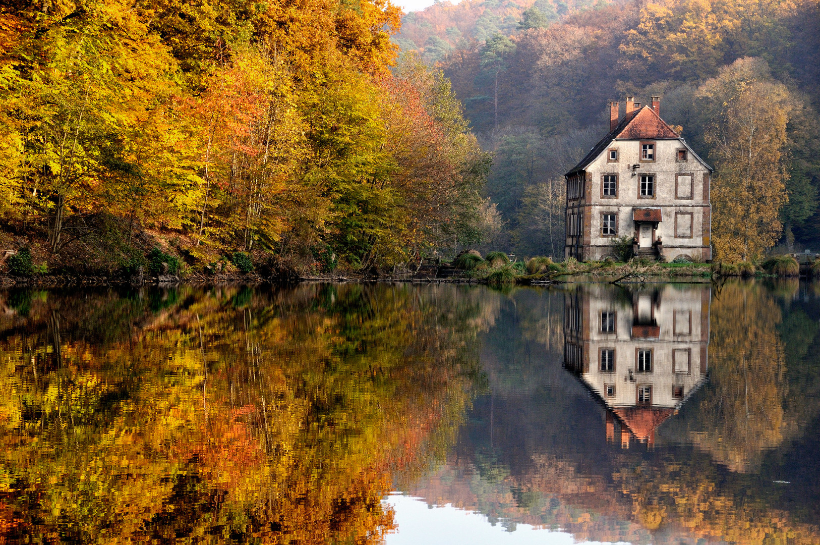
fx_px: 2798
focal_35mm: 123
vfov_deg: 11.1
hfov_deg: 16.7
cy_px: 272
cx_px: 410
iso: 500
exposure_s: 1/320
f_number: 9
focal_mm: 82
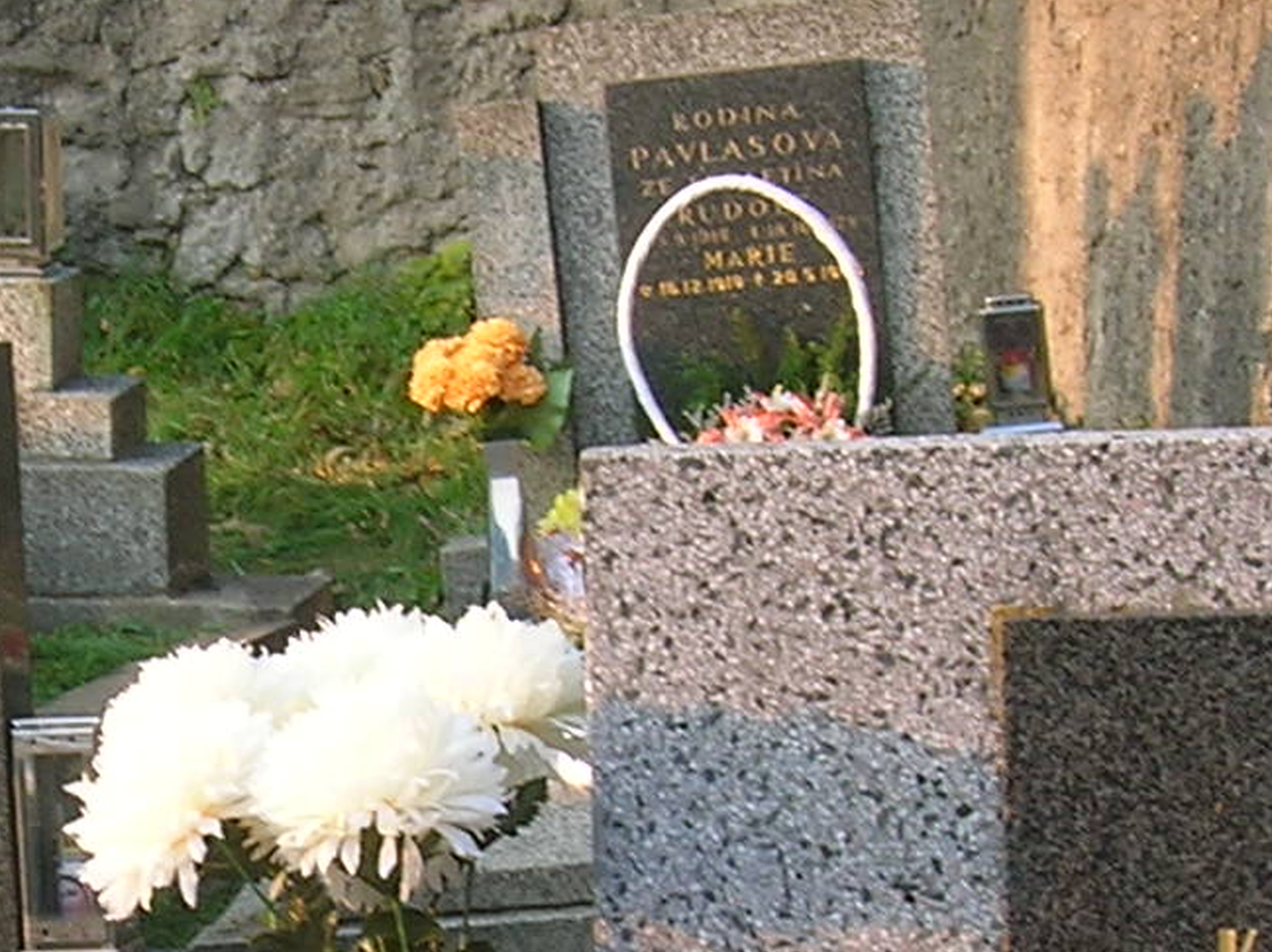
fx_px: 4406
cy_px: 748
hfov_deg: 16.2
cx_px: 100
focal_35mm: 120
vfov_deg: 12.3
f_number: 4.9
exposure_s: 1/28.6
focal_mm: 5.7
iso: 50
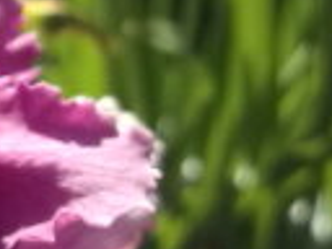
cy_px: 43
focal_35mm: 125
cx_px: -140
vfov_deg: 11.8
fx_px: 1199
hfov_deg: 14.8
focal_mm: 3.3
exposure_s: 1/588
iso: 64
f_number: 2.8
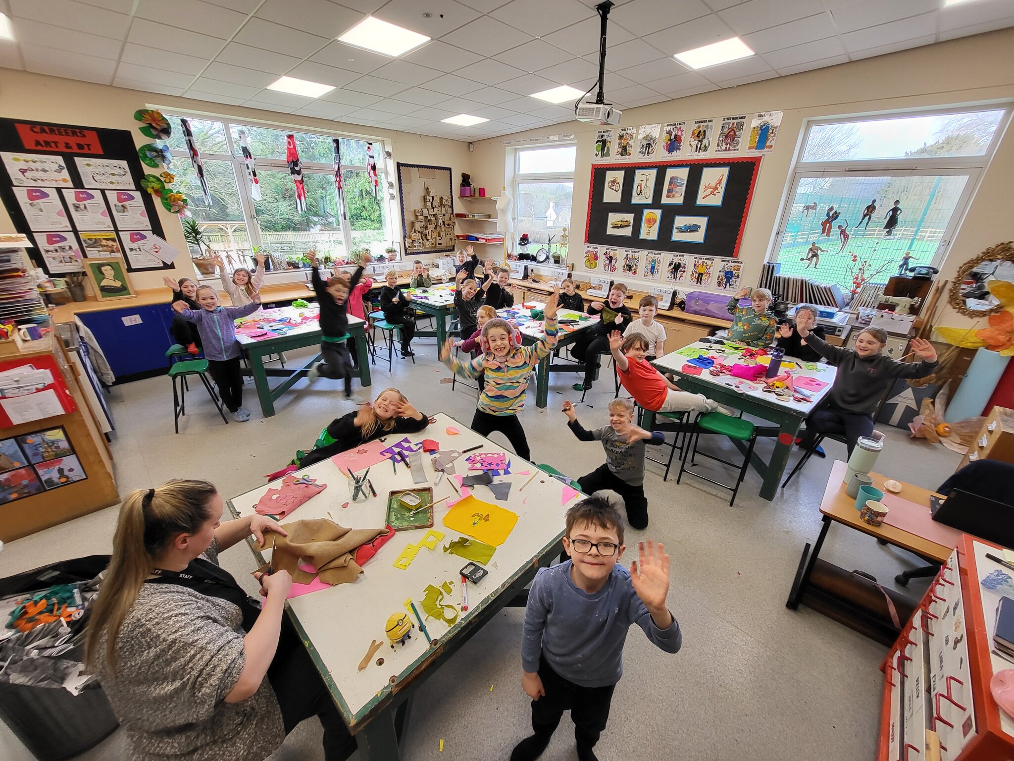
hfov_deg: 106.2
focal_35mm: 13
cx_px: 507
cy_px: 380
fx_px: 381
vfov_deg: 89.9
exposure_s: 1/50
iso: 80
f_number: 2.2
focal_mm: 1.74
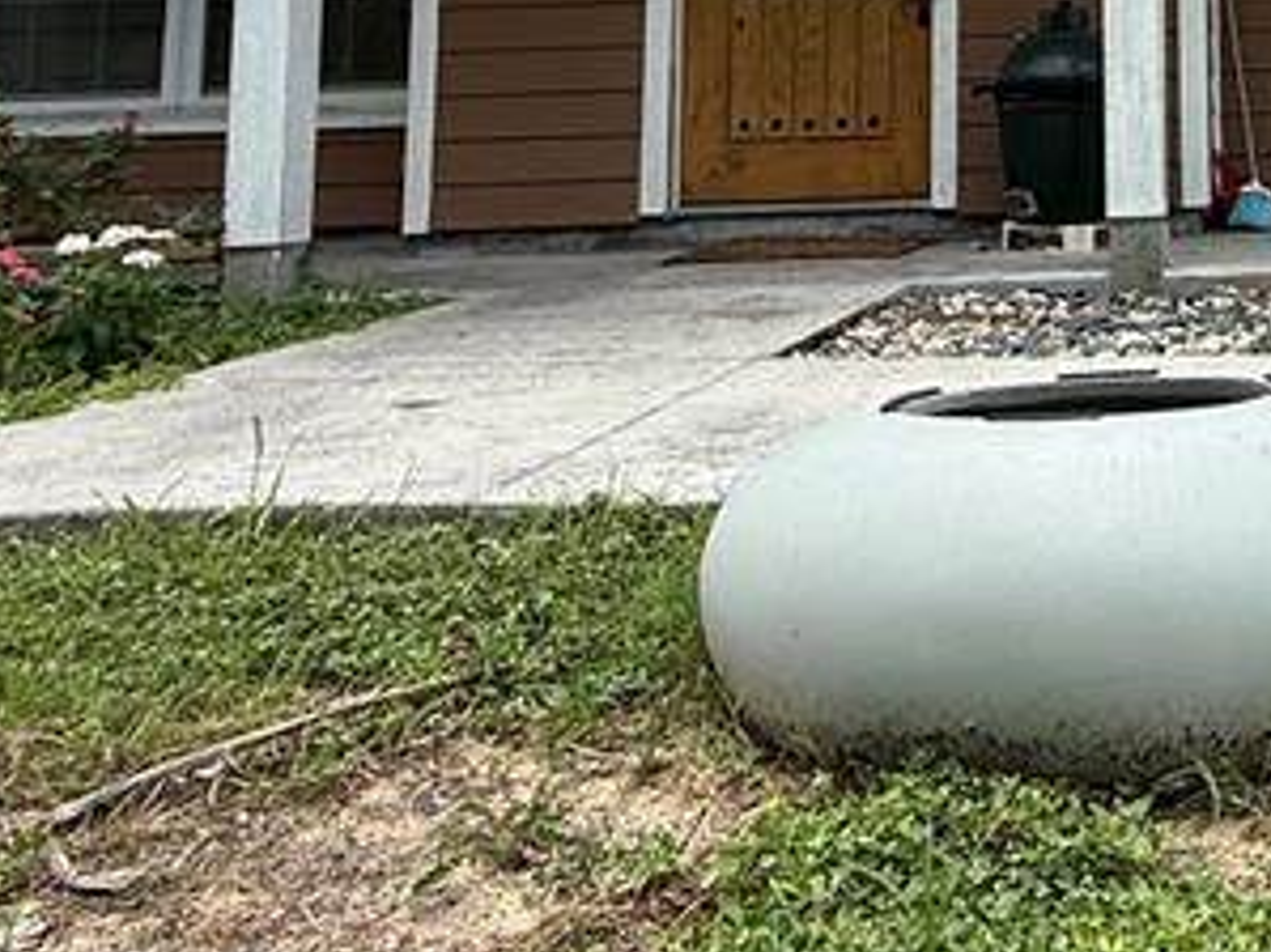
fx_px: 1762
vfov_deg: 27.1
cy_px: -157
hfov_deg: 34.6
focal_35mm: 48
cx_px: 1377
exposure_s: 1/760
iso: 64
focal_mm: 2.22
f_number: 2.2
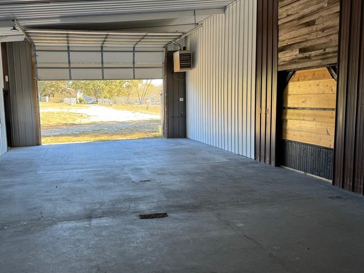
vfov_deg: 42.9
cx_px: 149
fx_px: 347
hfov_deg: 55.0
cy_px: 138
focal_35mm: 33
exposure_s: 1/121
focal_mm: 6.76
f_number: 1.78
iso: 80
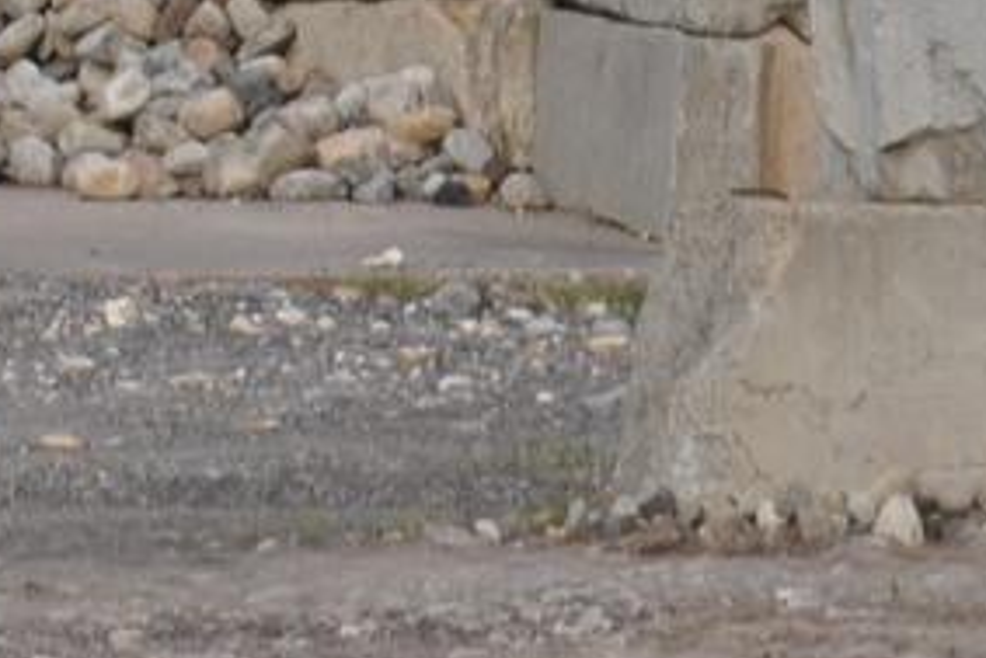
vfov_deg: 4.1
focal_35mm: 325
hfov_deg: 6.0
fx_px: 8906
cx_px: -1610
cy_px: -1097
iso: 200
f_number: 8
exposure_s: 1/250
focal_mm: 30
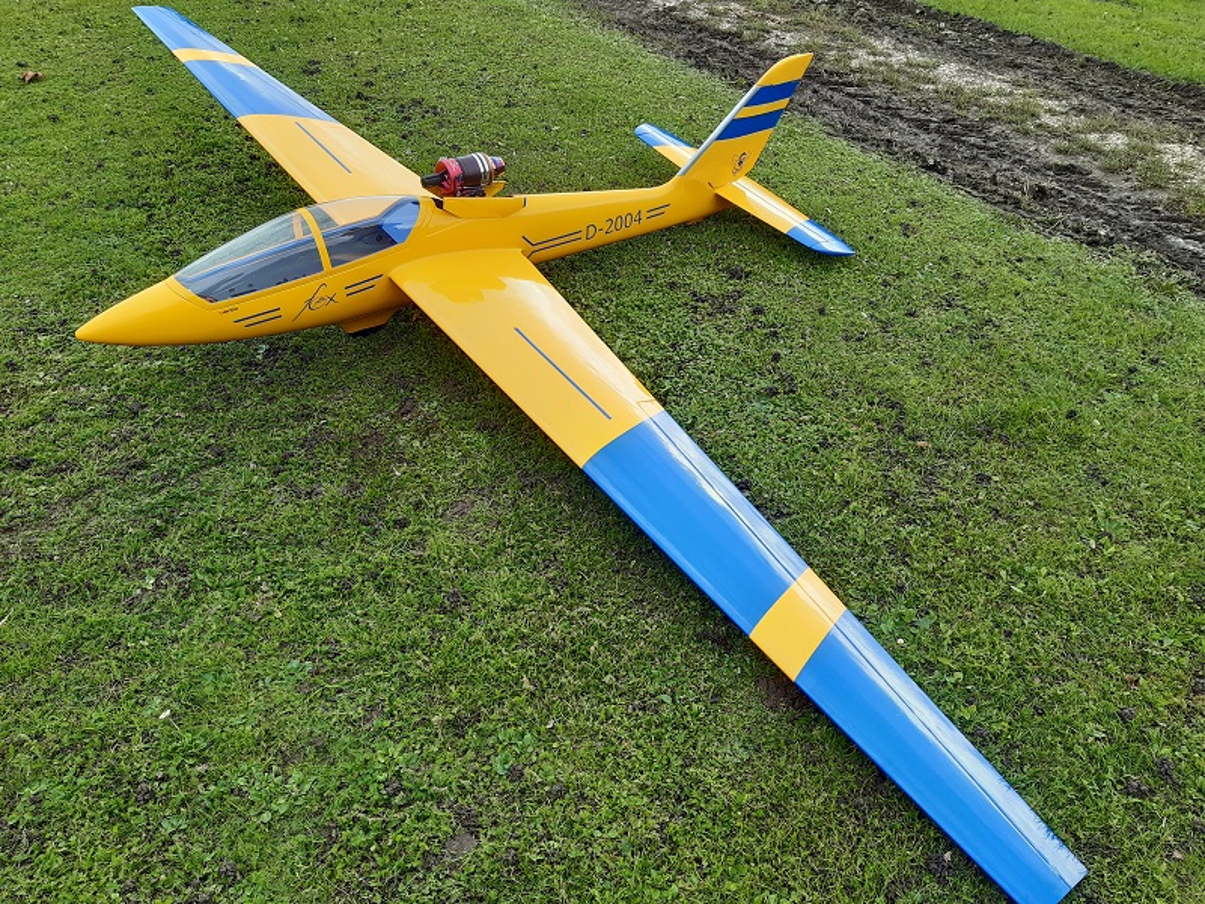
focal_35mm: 26
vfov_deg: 53.1
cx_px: 602
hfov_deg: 67.3
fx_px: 905
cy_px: 452
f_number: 1.7
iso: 40
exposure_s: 1/408
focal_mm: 3.92
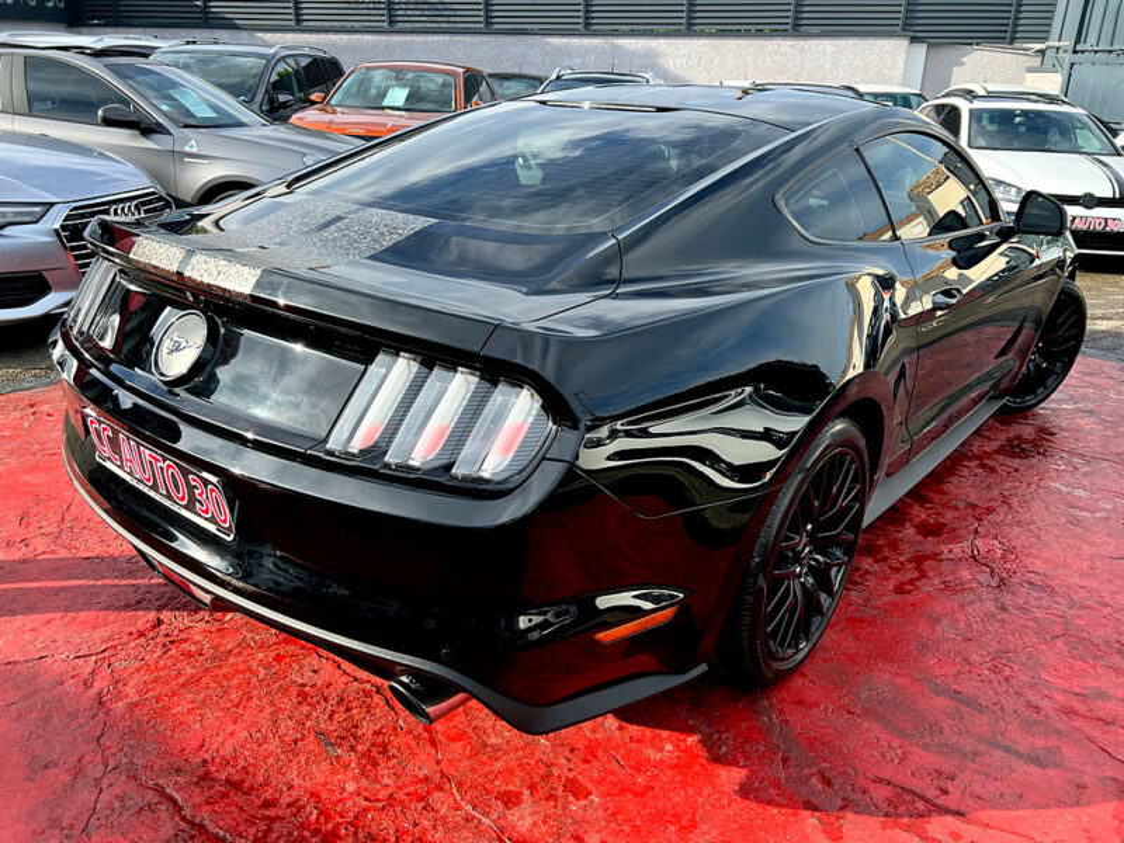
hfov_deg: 67.3
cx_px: 562
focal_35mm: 26
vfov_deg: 53.1
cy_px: 422
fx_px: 844
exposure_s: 1/982
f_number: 1.5
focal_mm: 5.7
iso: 50
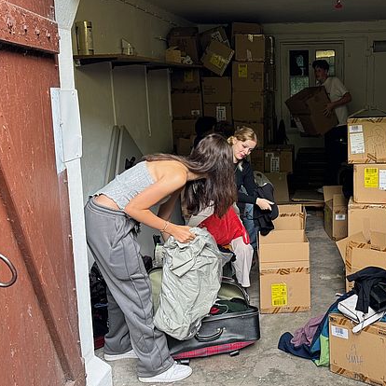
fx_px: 517
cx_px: 294
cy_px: 165
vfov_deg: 40.8
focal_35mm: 41
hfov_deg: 39.7
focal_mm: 6.76
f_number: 1.78
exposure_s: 1/121
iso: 125
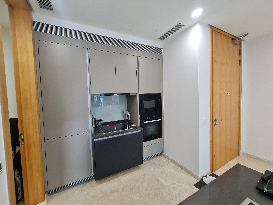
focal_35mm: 13
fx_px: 103
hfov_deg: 106.2
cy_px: 102
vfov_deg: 89.9
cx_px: 136
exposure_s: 1/50
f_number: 2.2
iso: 250
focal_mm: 2.2
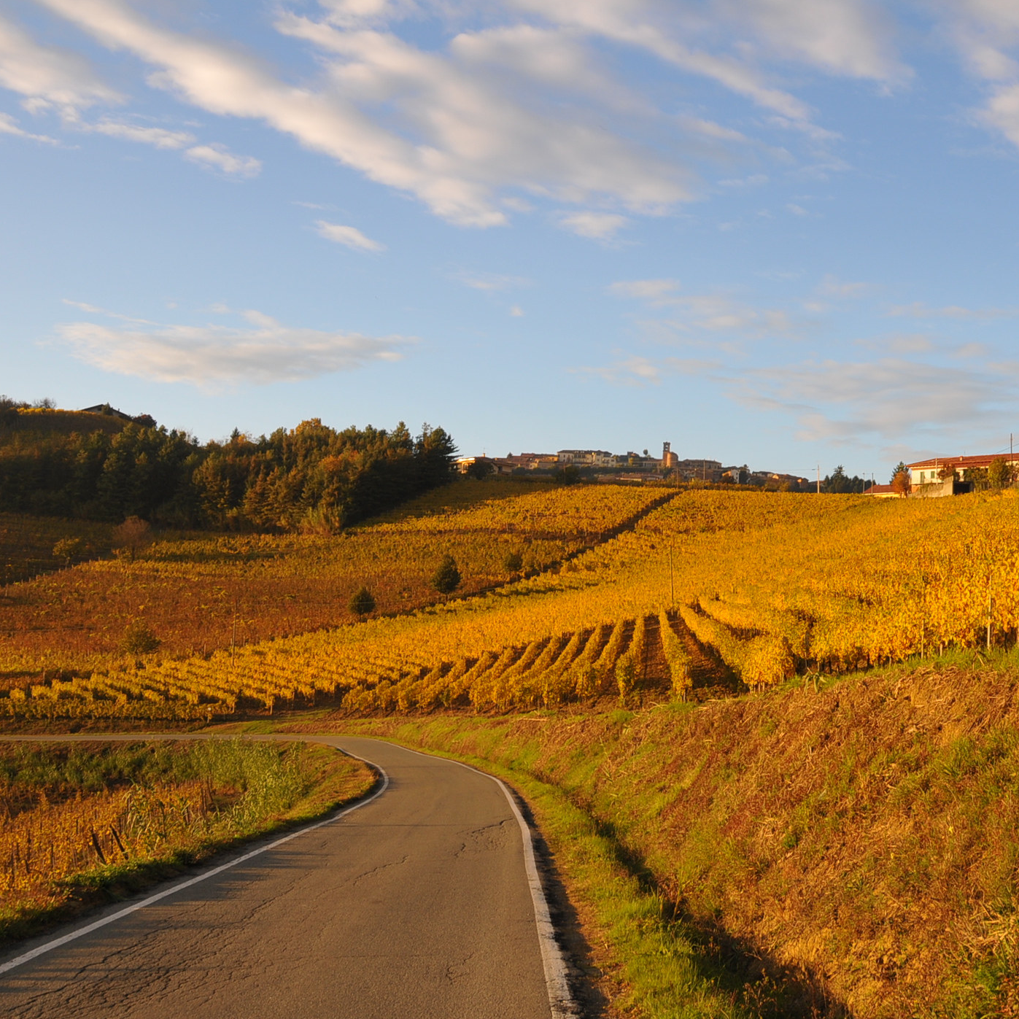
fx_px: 1432
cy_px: 504
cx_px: 707
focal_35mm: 43
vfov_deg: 39.2
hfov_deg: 38.6
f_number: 10
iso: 200
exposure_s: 1/100
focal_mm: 22
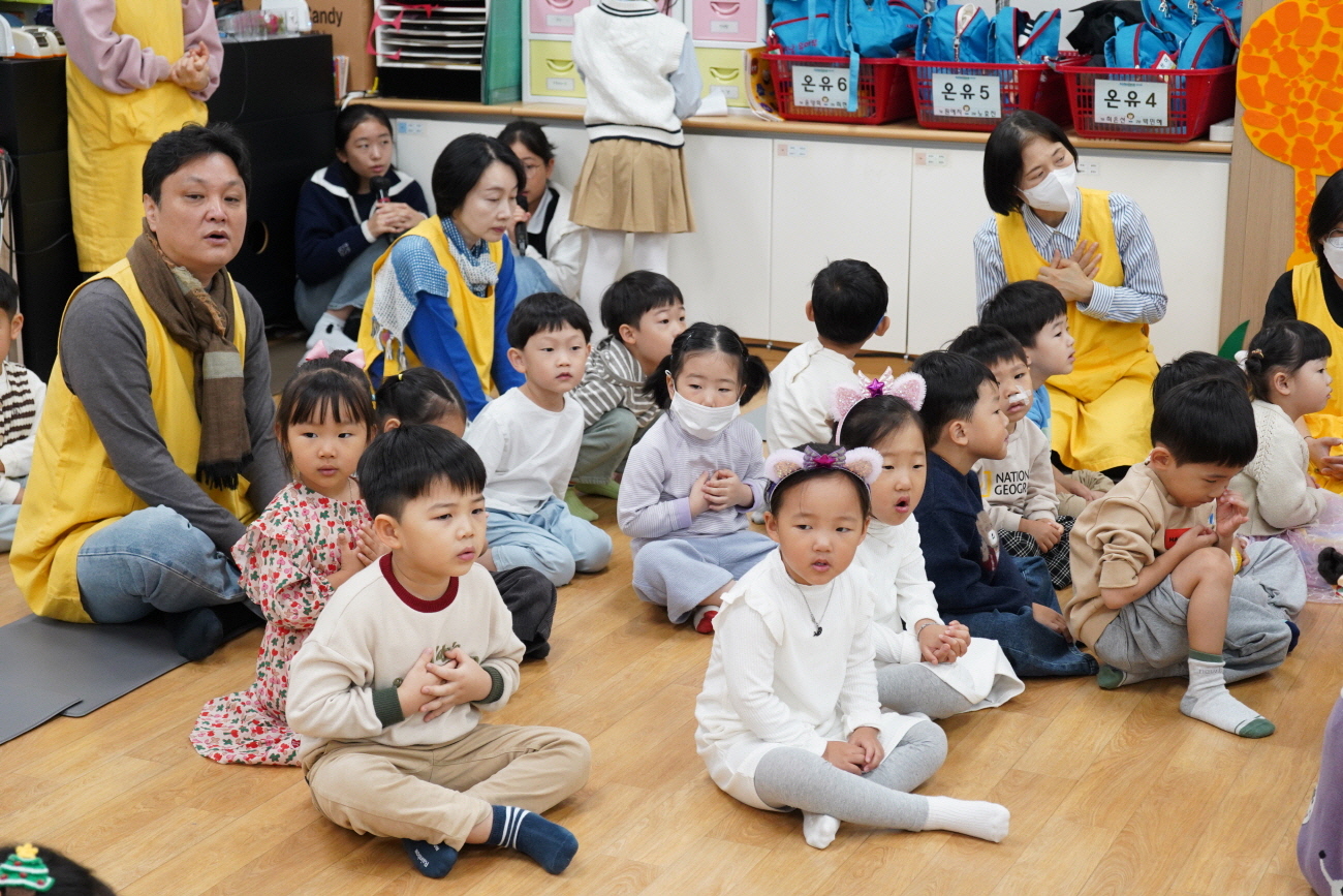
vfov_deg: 22.6
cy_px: 448
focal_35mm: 60
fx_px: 2238
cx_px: 672
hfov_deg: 33.4
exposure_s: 1/80
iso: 2500
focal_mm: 60
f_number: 5.6
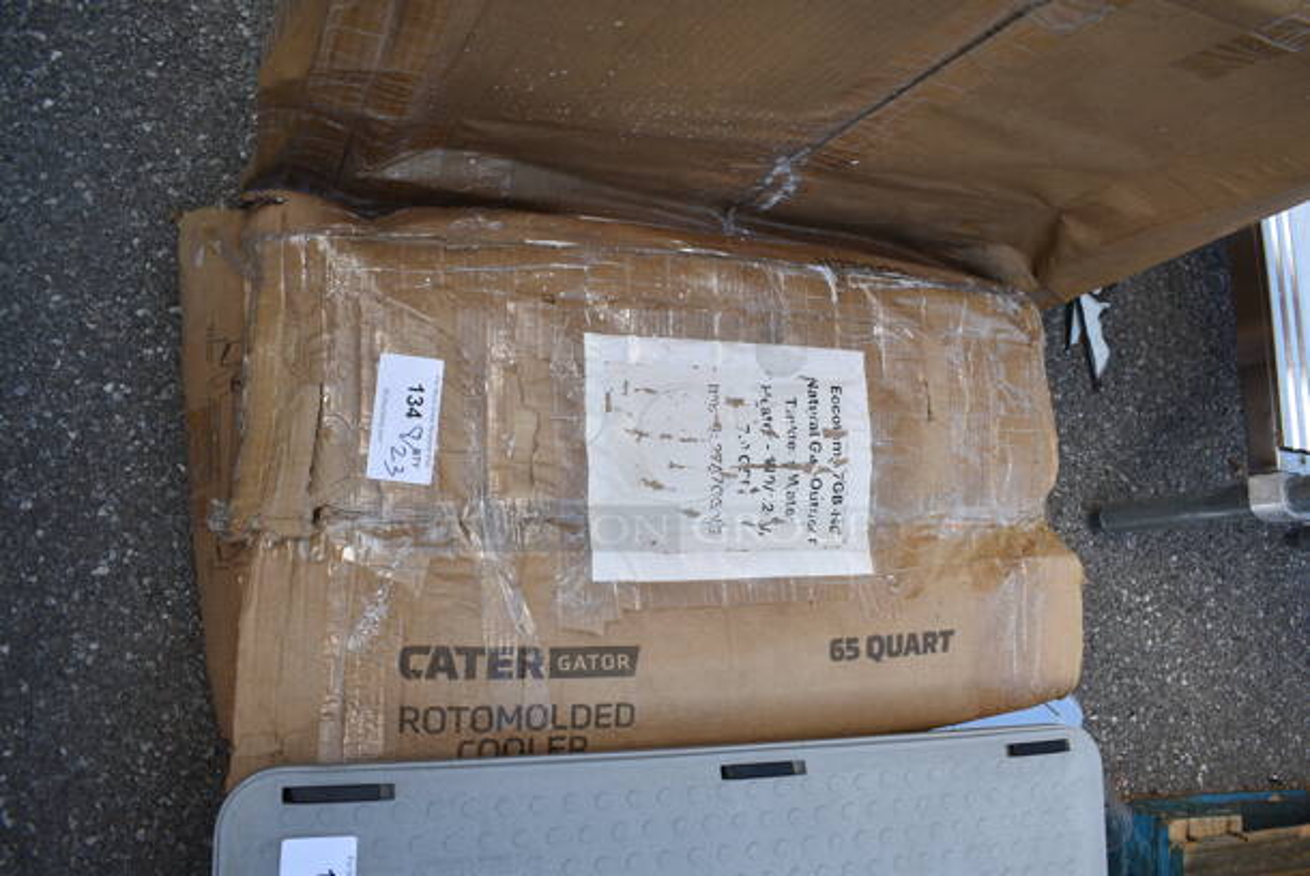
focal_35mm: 27
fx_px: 983
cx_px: 655
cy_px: 438
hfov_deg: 67.3
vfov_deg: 48.0
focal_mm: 18
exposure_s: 1/100
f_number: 6.3
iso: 100
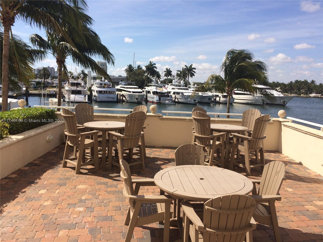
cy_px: 121
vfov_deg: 48.2
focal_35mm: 29
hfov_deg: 61.7
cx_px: 162
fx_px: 271
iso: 40
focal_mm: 4.15
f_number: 2.2
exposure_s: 1/2933
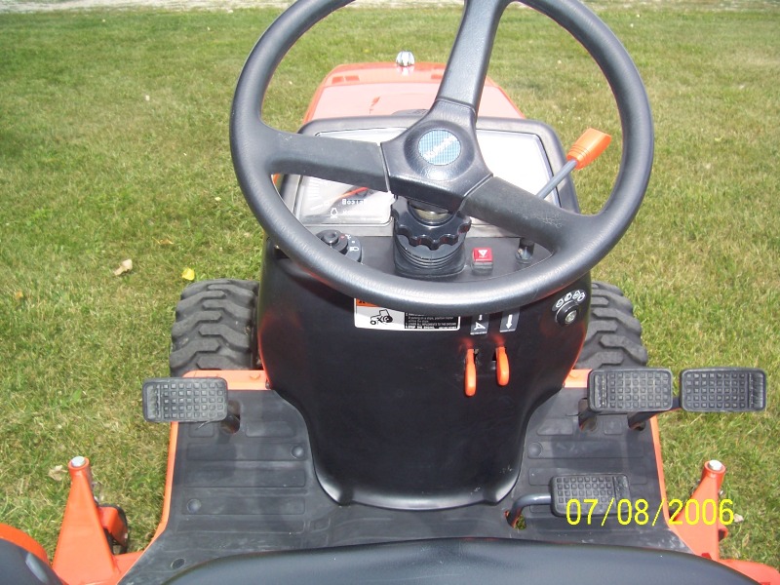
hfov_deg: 54.0
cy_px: 292
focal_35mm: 34
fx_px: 766
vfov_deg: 41.8
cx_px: 390
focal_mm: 5.6
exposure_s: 1/750
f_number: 2.7
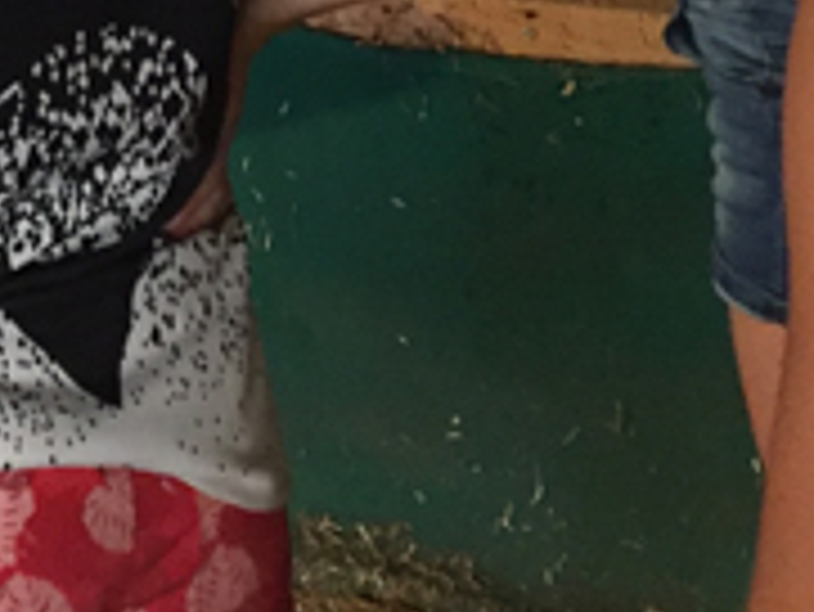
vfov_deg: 10.4
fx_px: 3012
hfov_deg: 14.9
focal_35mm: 128
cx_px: -148
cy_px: -711
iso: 250
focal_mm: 4.15
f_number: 2.2
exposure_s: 1/25
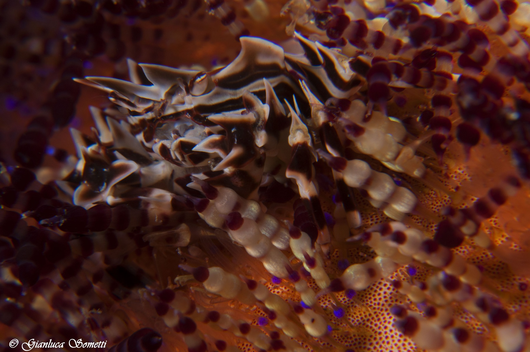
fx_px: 2316
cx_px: 265
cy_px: 176
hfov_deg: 13.1
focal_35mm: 158
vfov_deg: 8.7
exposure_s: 1/200
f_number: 25
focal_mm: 105
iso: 200
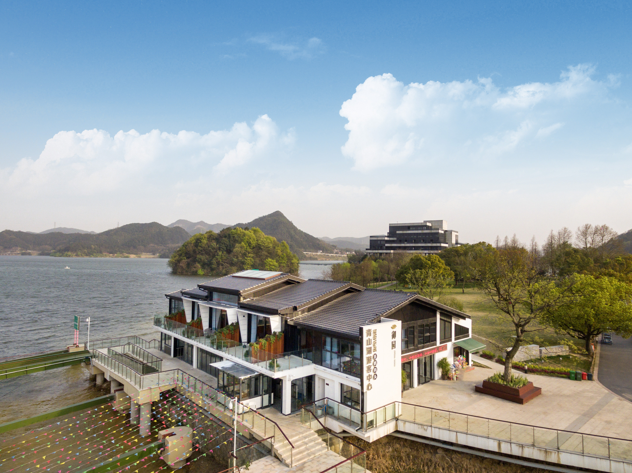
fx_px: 402
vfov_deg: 61.1
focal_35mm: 22
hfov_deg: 76.4
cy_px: 243
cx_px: 321
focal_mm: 3.61
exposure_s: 1/800
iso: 200
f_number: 2.8
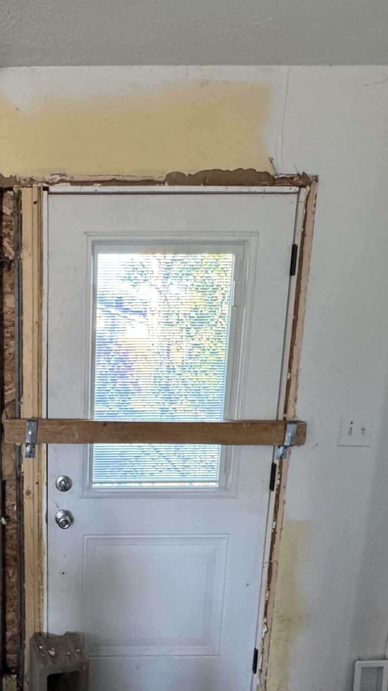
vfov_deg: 63.2
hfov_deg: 36.4
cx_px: 35
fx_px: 549
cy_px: 443
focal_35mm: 30
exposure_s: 1/60
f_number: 2.2
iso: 320
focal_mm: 2.22
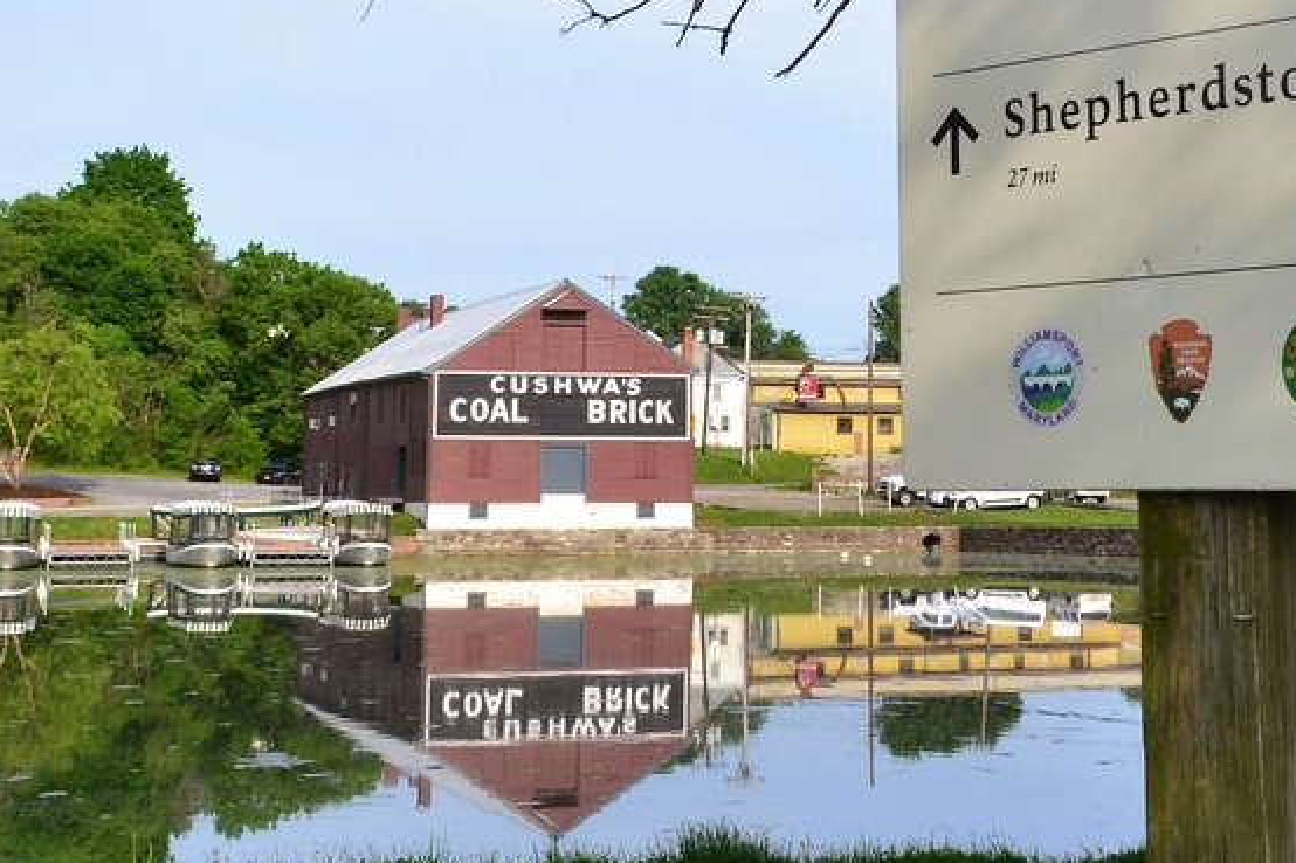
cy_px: 172
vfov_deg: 23.0
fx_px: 2087
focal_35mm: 58
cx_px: 1034
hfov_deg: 33.5
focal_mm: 18
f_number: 10
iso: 400
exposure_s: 1/320
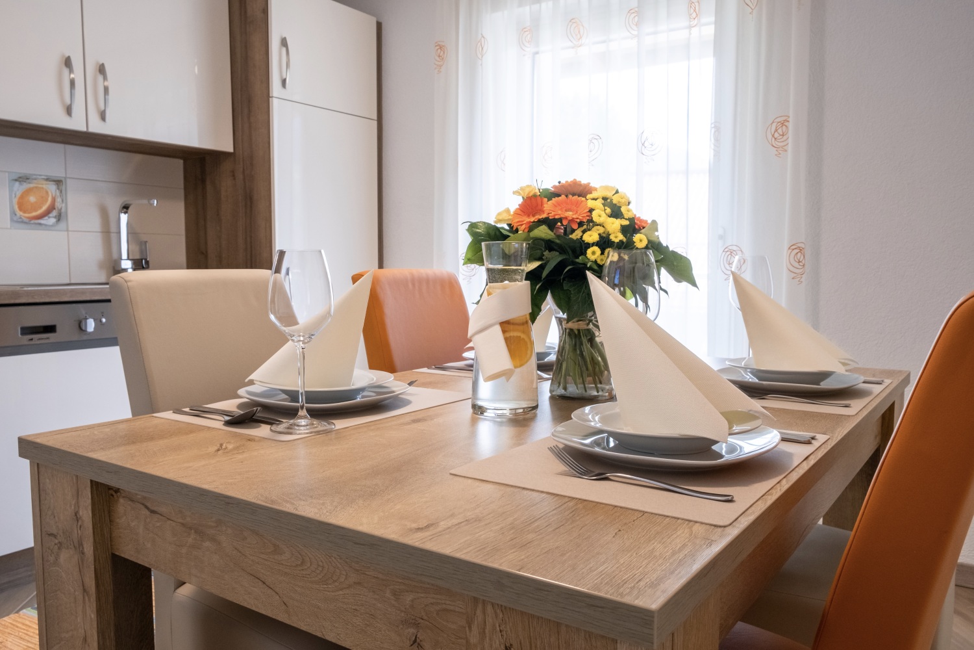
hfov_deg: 67.4
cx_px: 487
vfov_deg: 47.9
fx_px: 730
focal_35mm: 27
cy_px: 325
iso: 640
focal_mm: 18
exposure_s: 1/25
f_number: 9
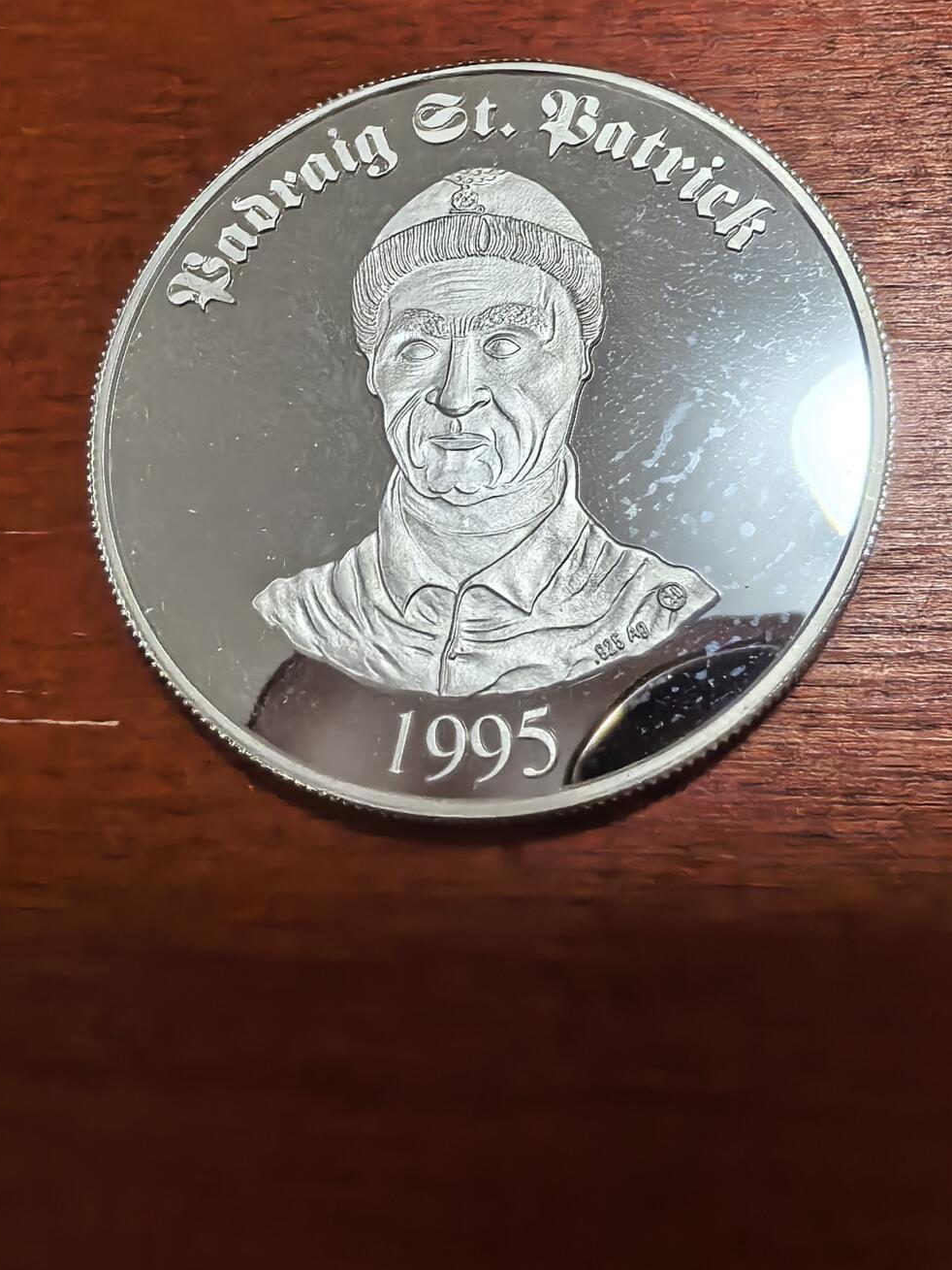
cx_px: 469
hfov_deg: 43.0
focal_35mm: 33
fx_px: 1210
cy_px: 469
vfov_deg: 54.7
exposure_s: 1/33.3
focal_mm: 1.68
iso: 250
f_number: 2.2
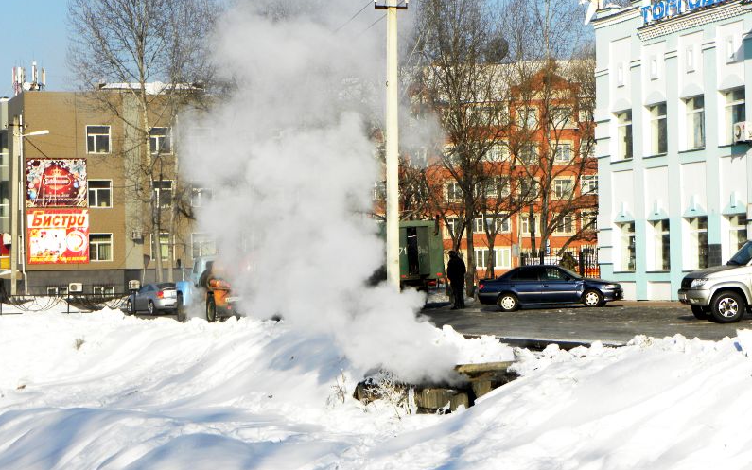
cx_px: 375
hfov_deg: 18.6
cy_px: 215
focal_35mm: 112
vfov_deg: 11.7
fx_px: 2296
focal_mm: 18.8
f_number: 5.6
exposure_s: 1/284
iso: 64
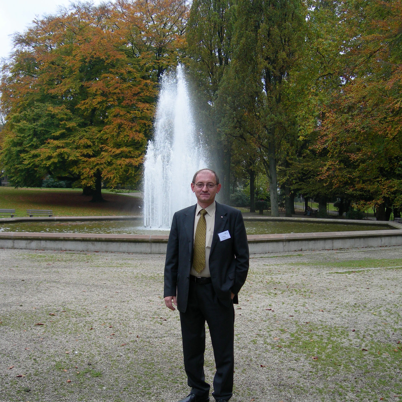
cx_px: 201
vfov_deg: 37.5
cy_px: 220
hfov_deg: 37.6
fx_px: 591
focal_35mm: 45
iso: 50
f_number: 2.8
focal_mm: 7.8
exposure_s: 1/200
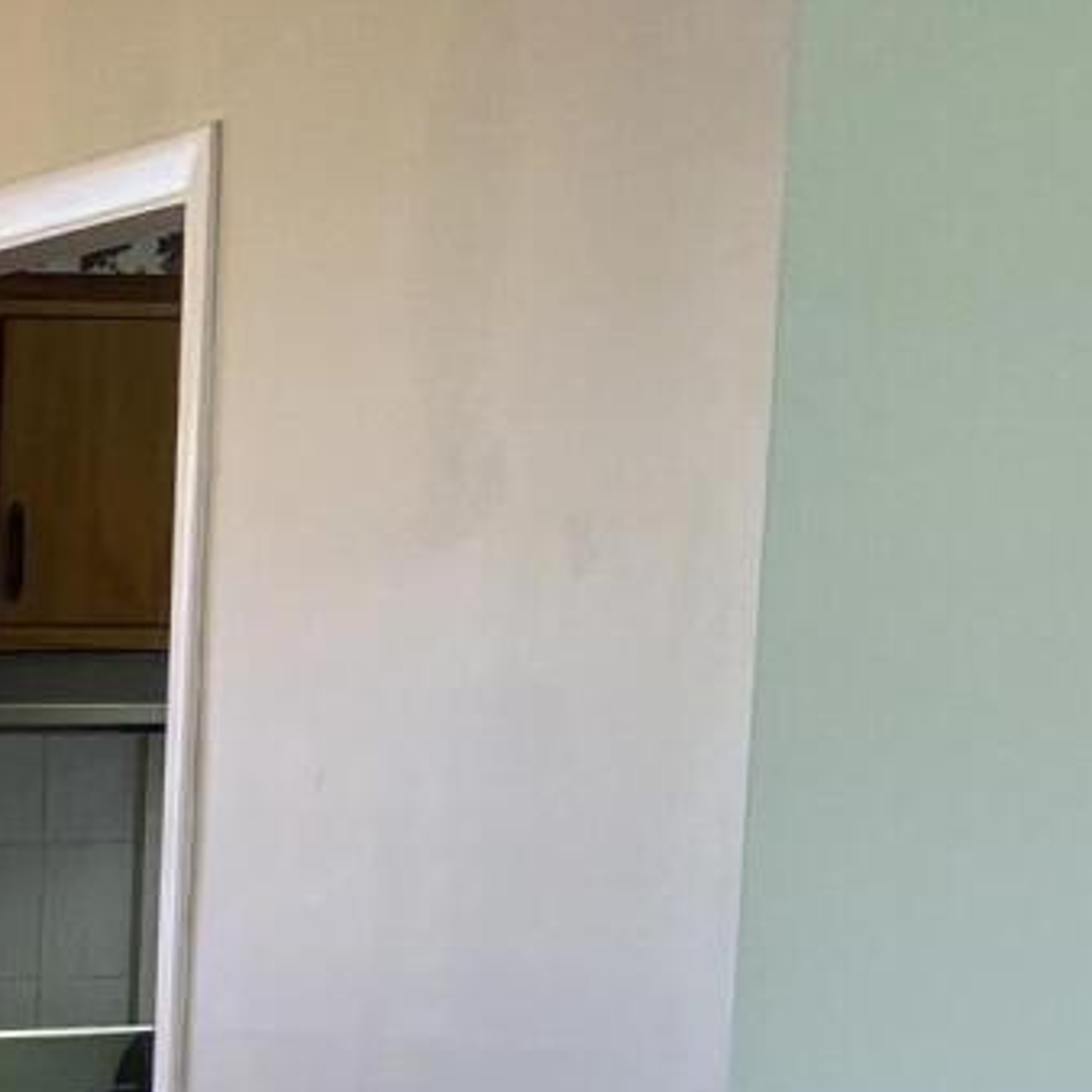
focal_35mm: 136
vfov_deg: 12.2
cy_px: 1696
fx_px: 4854
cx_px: -869
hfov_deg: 11.8
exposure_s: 1/60
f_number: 1.8
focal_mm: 4.25
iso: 64
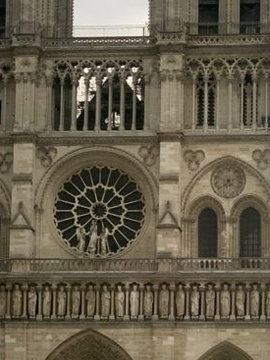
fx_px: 1509
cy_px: 277
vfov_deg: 13.6
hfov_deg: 10.2
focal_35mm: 145
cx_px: 146
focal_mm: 6
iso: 125
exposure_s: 1/90
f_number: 2.4
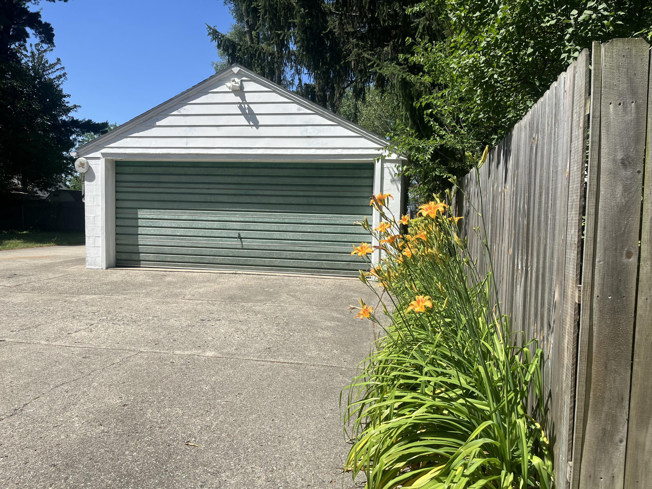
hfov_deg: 67.3
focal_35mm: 26
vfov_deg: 53.1
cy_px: 244
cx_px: 326
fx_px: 490
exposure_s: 1/2899
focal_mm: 5.1
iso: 50
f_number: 1.6
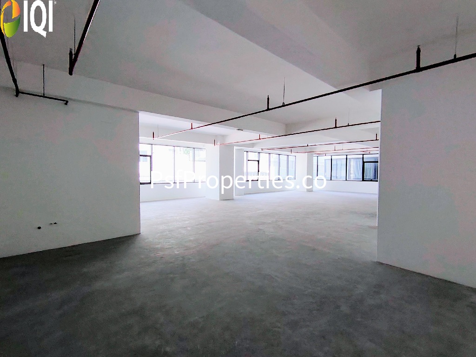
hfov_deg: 91.0
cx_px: 238
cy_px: 178
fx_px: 234
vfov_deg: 74.7
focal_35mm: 17
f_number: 2.2
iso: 148
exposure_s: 1/100
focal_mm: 1.43
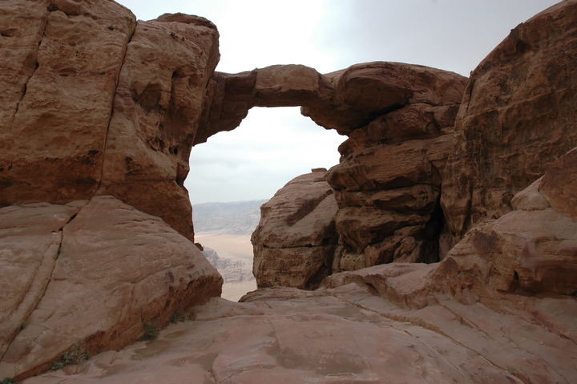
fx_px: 432
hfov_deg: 67.4
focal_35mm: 27
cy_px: 192
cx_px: 288
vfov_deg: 47.9
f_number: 8
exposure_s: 1/250
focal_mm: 18
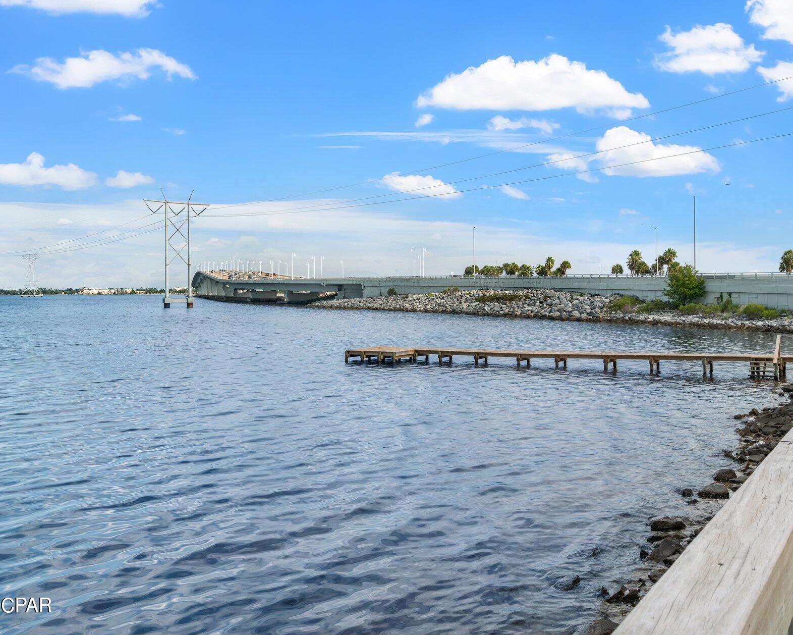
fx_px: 775
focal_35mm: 33
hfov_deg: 54.0
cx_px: 452
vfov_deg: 44.5
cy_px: 292
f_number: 8
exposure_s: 1/40
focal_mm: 18
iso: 100
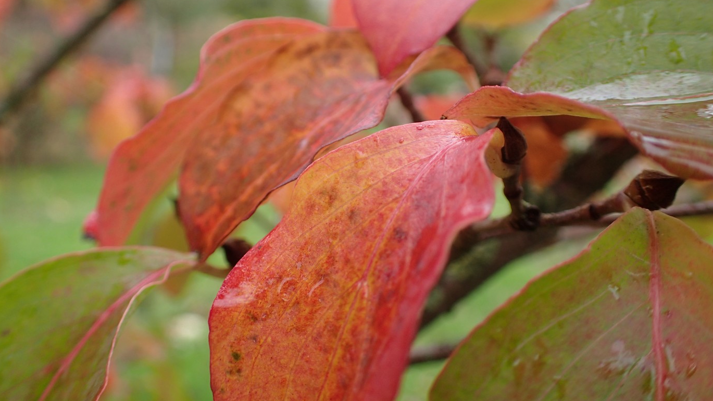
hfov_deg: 59.5
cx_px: 357
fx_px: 624
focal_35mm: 33
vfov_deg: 35.6
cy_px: 171
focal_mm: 5.5
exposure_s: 1/160
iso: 100
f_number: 2.3
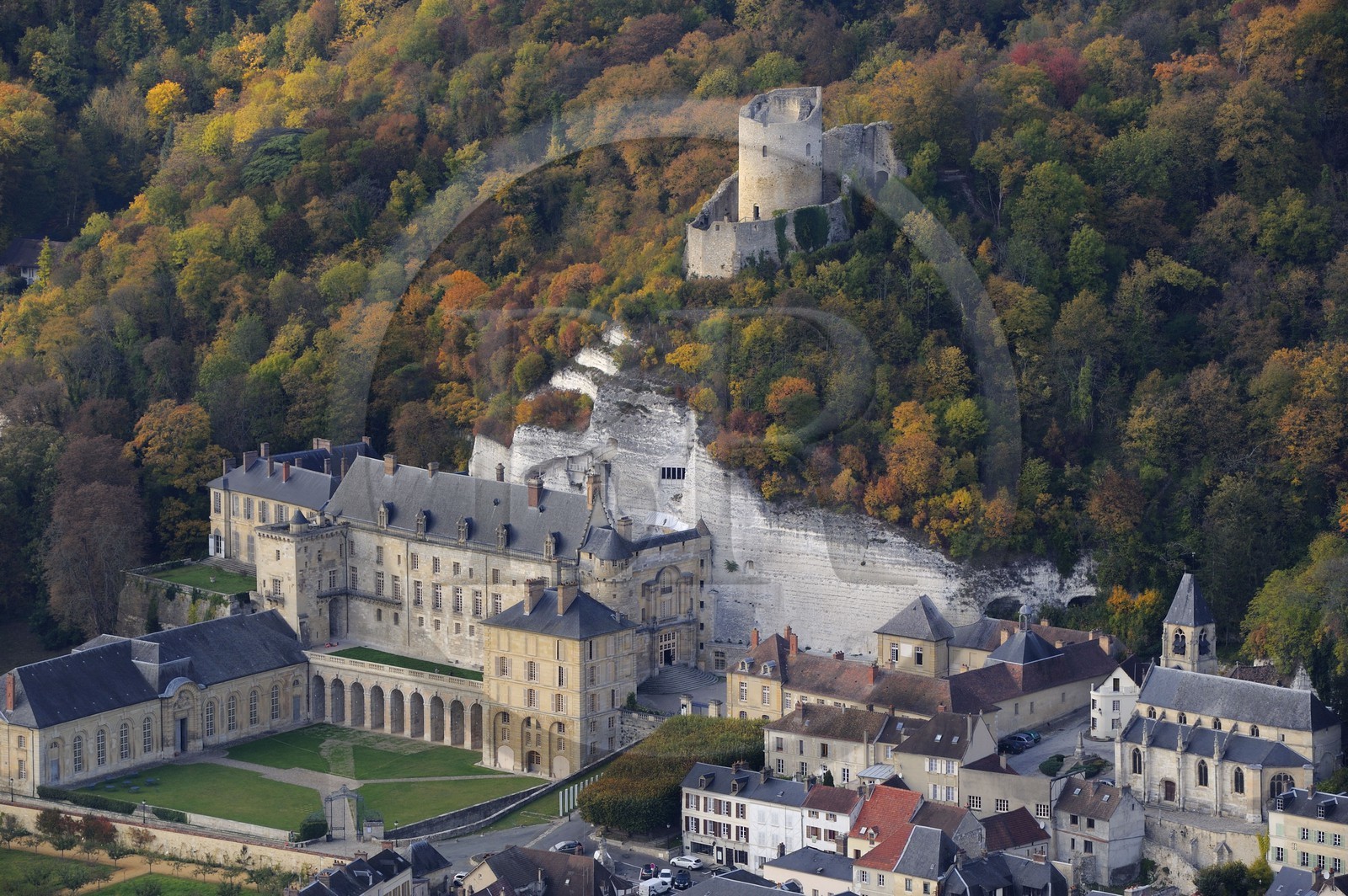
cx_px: 674
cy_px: 448
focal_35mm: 155
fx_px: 5799
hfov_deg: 13.3
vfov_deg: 8.8
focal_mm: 155
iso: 400
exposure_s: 1/800
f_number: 6.3
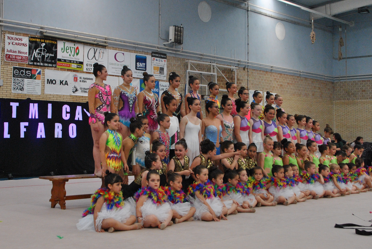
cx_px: 181
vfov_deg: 23.5
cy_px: 88
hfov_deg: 34.6
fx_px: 598
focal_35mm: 58
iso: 800
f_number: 5.6
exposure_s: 1/125
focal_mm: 25
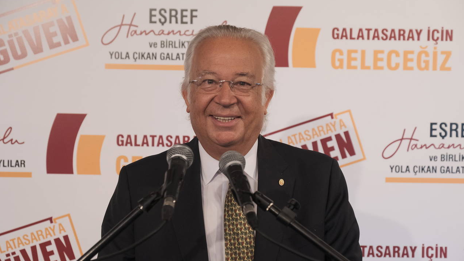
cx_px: 231
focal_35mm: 75
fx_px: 923
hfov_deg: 28.2
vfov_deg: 16.1
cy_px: 148
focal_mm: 47
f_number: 3.2
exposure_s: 1/125
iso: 2500
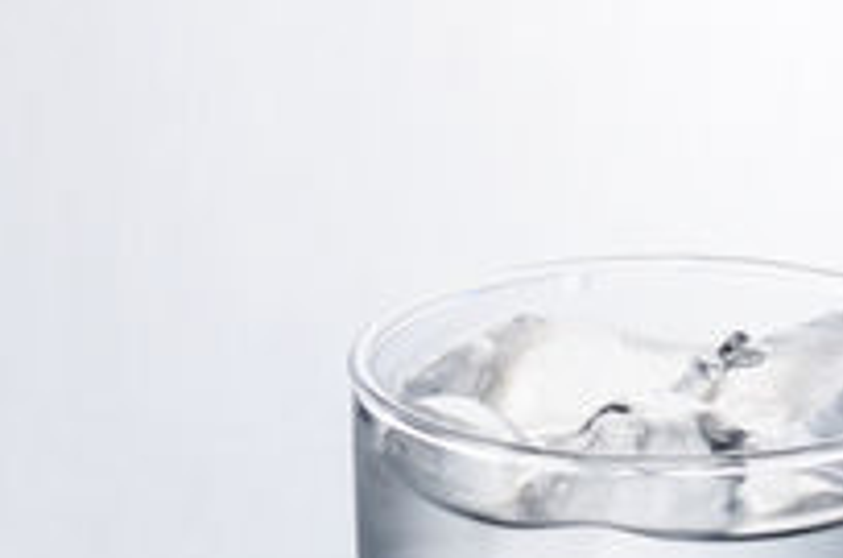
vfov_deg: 2.3
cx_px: 1107
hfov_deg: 3.5
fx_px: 13774
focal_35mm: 590
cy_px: 870
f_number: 20
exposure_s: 1/250
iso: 200
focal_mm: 125
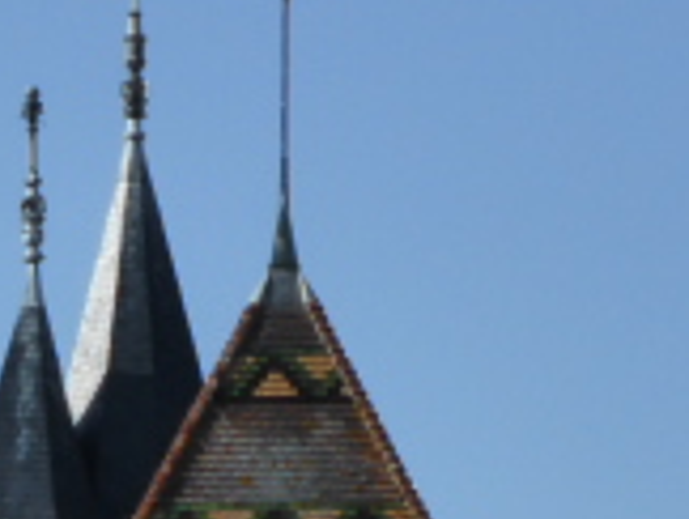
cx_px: -327
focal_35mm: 631
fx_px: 12578
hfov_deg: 3.1
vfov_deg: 2.4
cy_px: 1004
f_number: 5.4
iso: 160
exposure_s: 1/640
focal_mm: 25.9
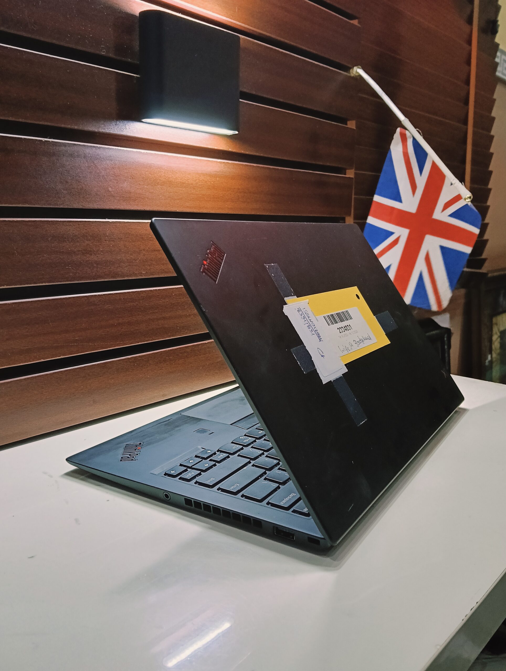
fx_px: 525
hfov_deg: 51.5
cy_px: 336
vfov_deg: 65.2
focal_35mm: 27
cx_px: 253
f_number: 1.8
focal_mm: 3.98
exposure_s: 1/33.3
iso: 400
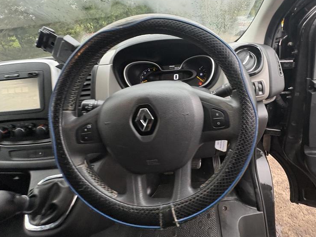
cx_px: 188
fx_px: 155
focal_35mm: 17
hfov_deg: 90.0
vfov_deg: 74.0
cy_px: 97
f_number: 2.2
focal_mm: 2.22
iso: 320
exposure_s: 1/60
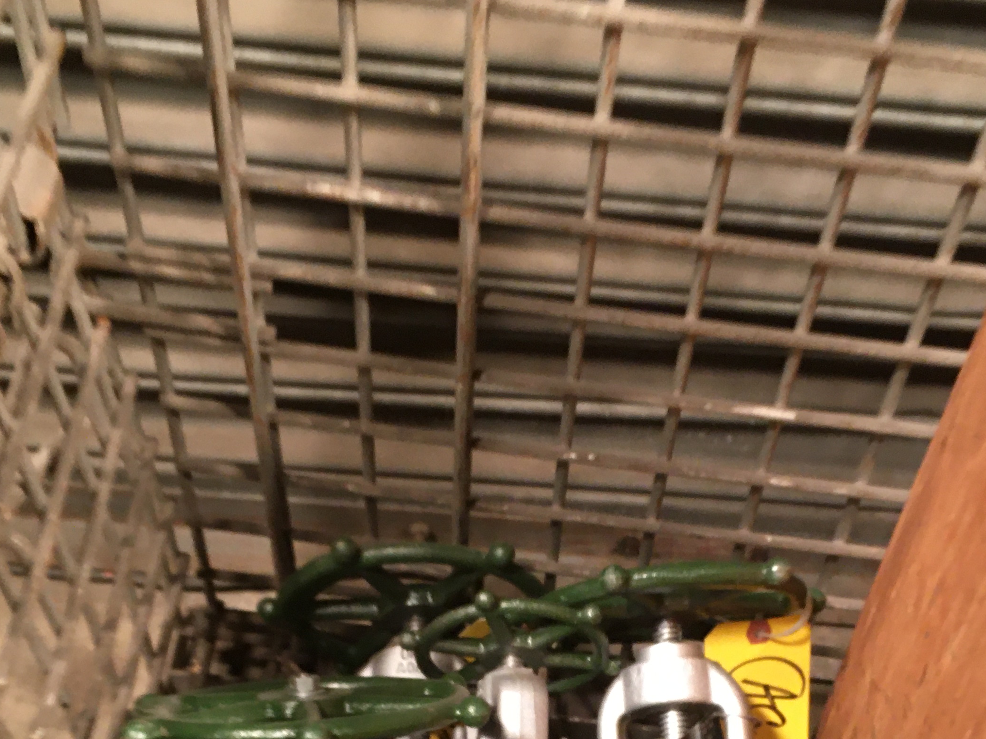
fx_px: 1595
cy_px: 691
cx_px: 561
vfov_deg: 25.2
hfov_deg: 34.3
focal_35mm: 56
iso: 100
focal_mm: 4.15
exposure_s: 1/30
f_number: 2.2
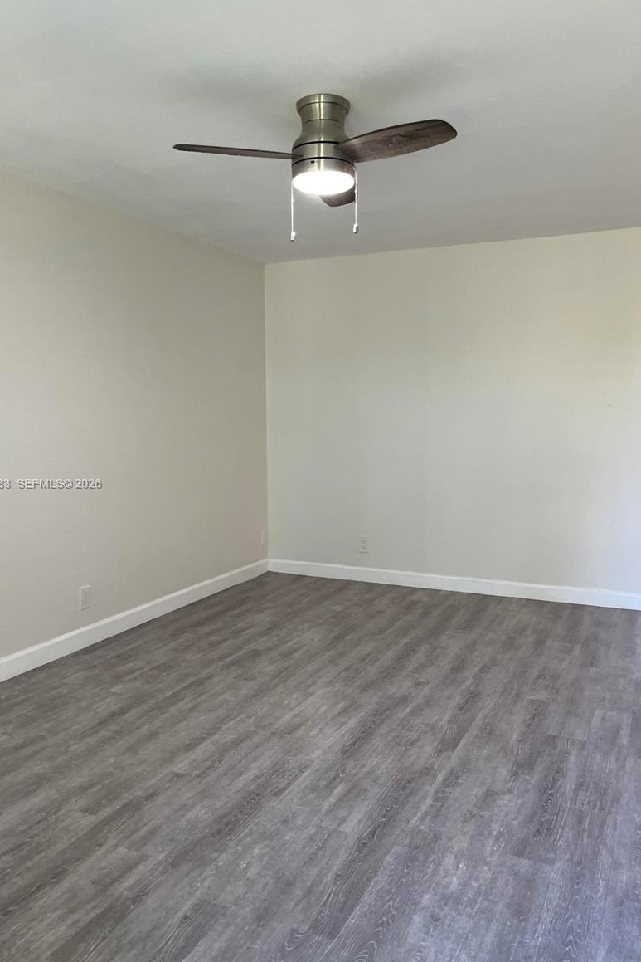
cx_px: 321
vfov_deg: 65.5
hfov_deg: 46.4
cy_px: 485
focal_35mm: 28
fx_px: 748
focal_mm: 5.1
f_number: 1.6
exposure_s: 1/120
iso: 125
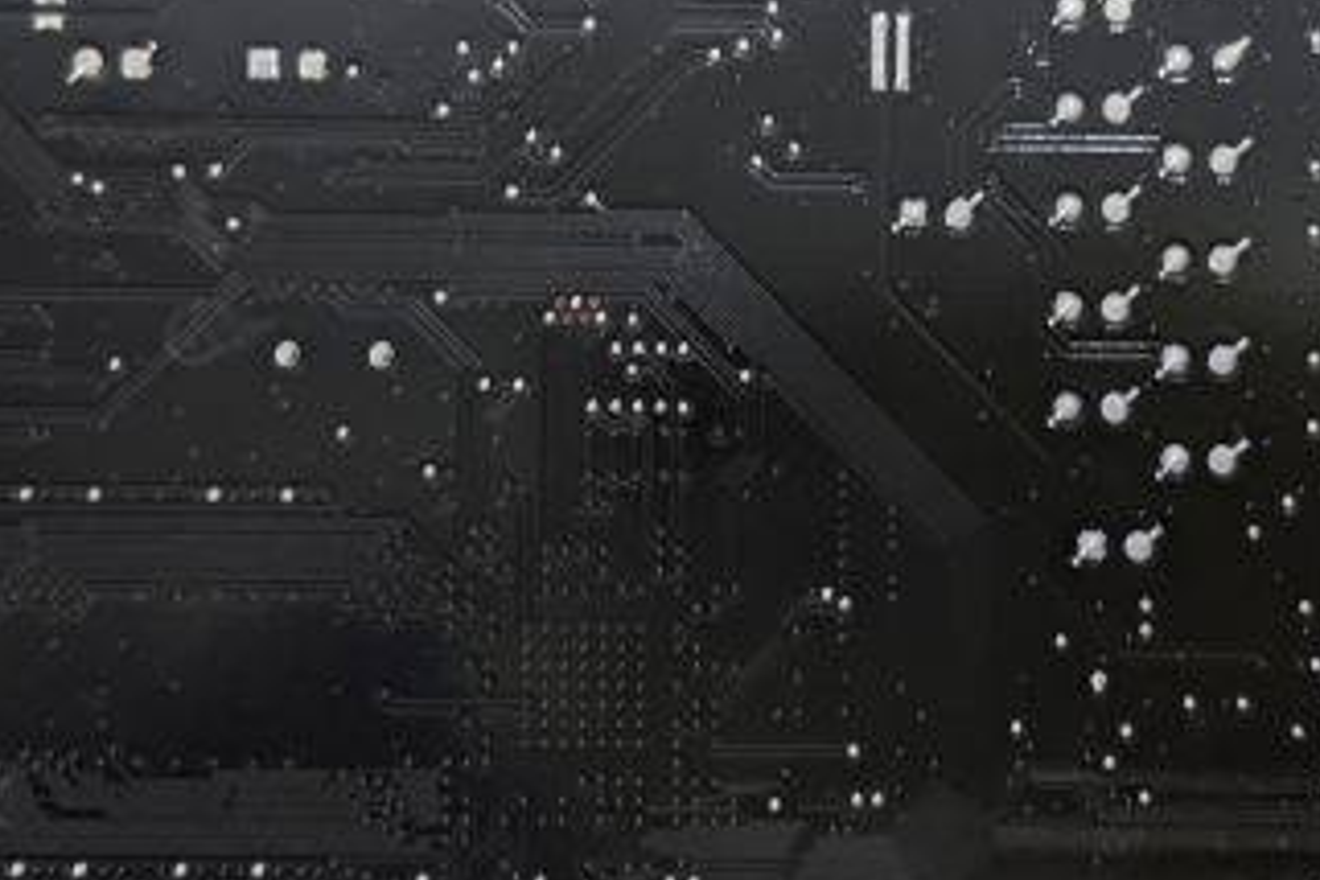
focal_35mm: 70
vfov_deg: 19.4
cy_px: 354
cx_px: 810
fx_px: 2566
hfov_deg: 28.8
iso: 140
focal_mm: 4.44
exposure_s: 1/24
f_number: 1.8
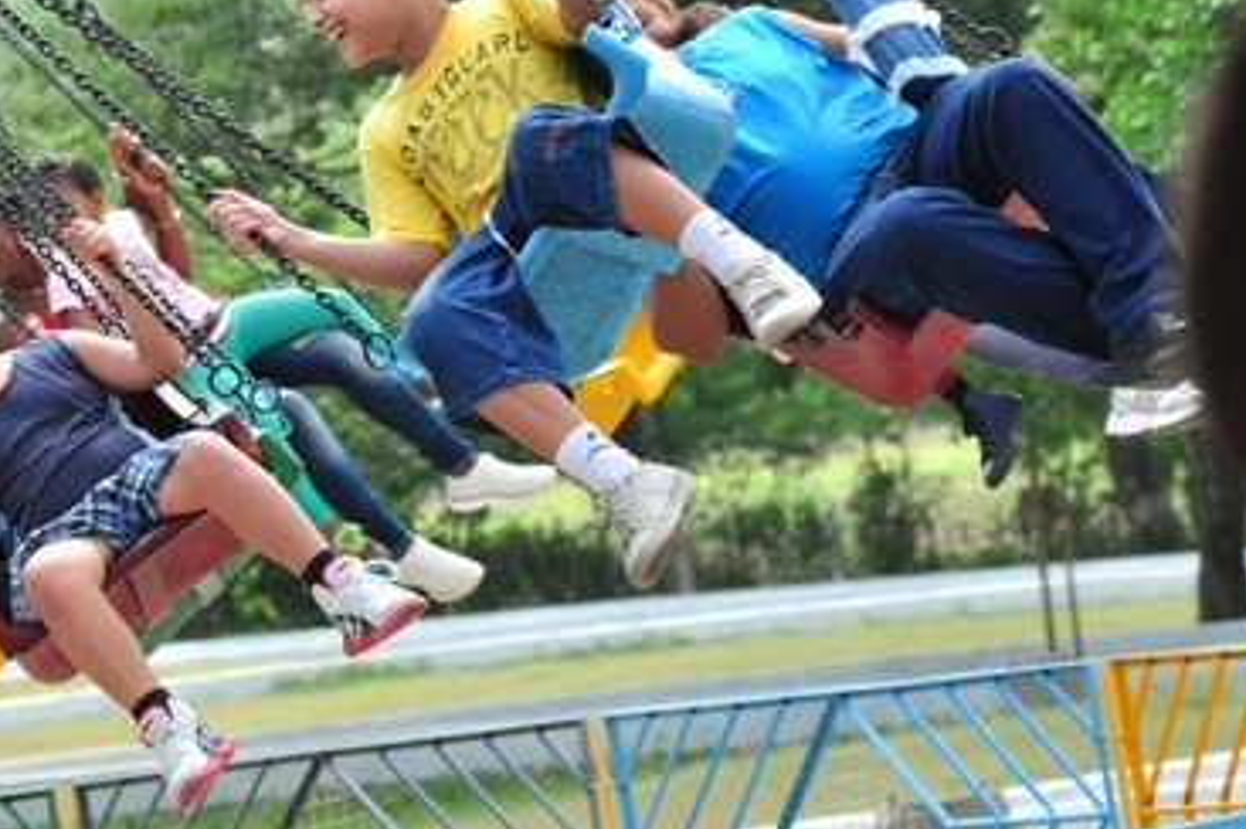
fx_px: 9505
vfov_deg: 5.0
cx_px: 261
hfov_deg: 7.5
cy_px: 219
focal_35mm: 275
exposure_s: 1/640
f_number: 6.3
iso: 400
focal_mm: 105
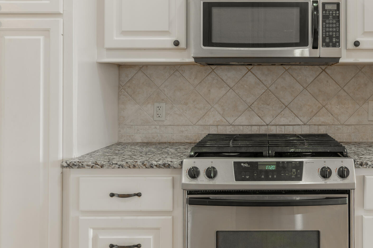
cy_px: 95
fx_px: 373
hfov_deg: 49.7
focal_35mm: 36
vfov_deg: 36.7
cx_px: 303
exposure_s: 1/125
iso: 500
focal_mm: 17
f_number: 2.8
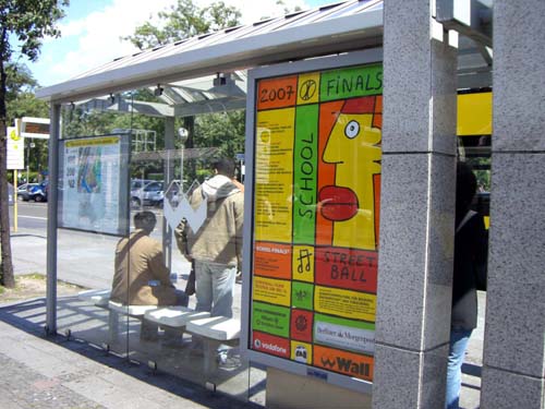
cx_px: 272
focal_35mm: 38
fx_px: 598
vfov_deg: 37.7
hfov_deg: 49.0
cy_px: 204
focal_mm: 6.2
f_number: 2.7
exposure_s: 1/640
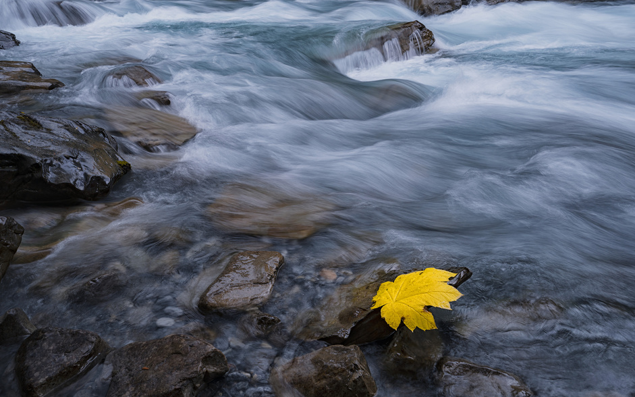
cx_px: 305
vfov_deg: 47.5
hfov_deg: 70.4
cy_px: 224
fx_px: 450
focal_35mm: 26
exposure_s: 1/5
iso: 100
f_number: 11
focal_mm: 24
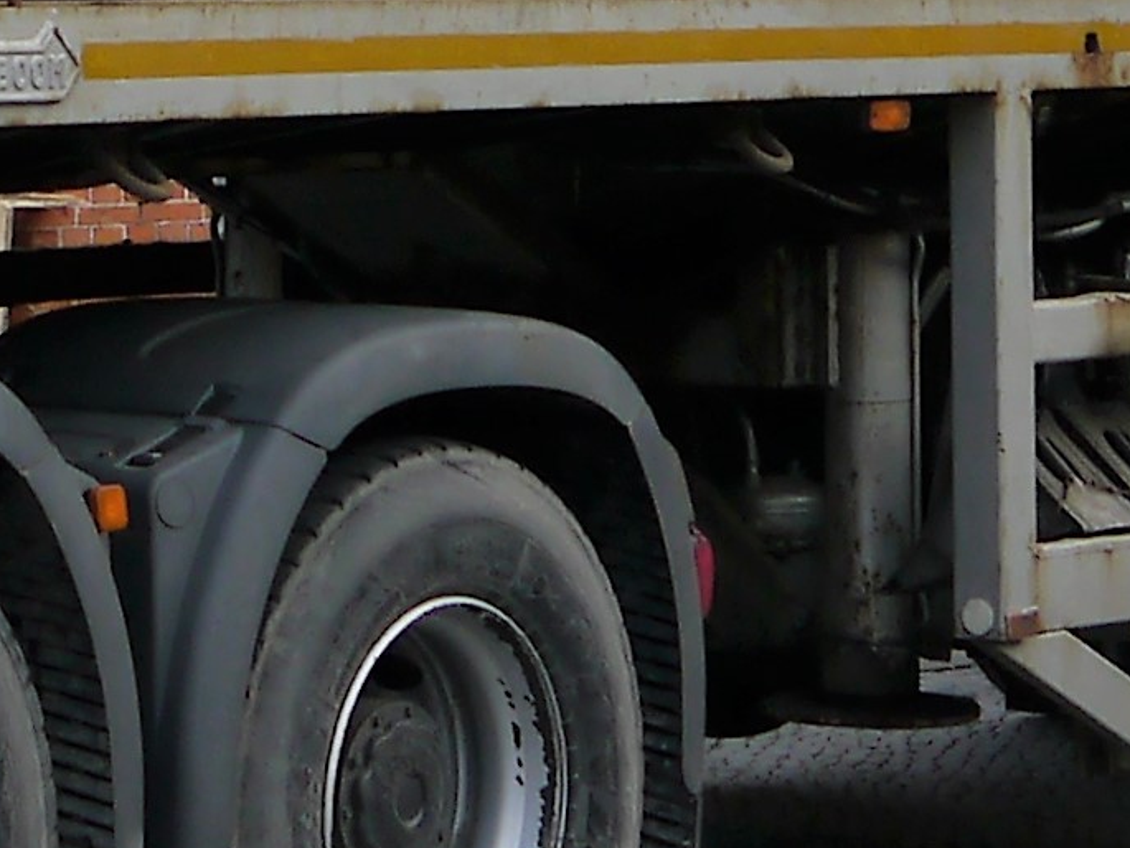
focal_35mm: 164
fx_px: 5355
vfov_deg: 8.6
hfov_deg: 12.0
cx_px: 225
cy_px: -880
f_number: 4
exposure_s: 1/125
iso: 160
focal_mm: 15
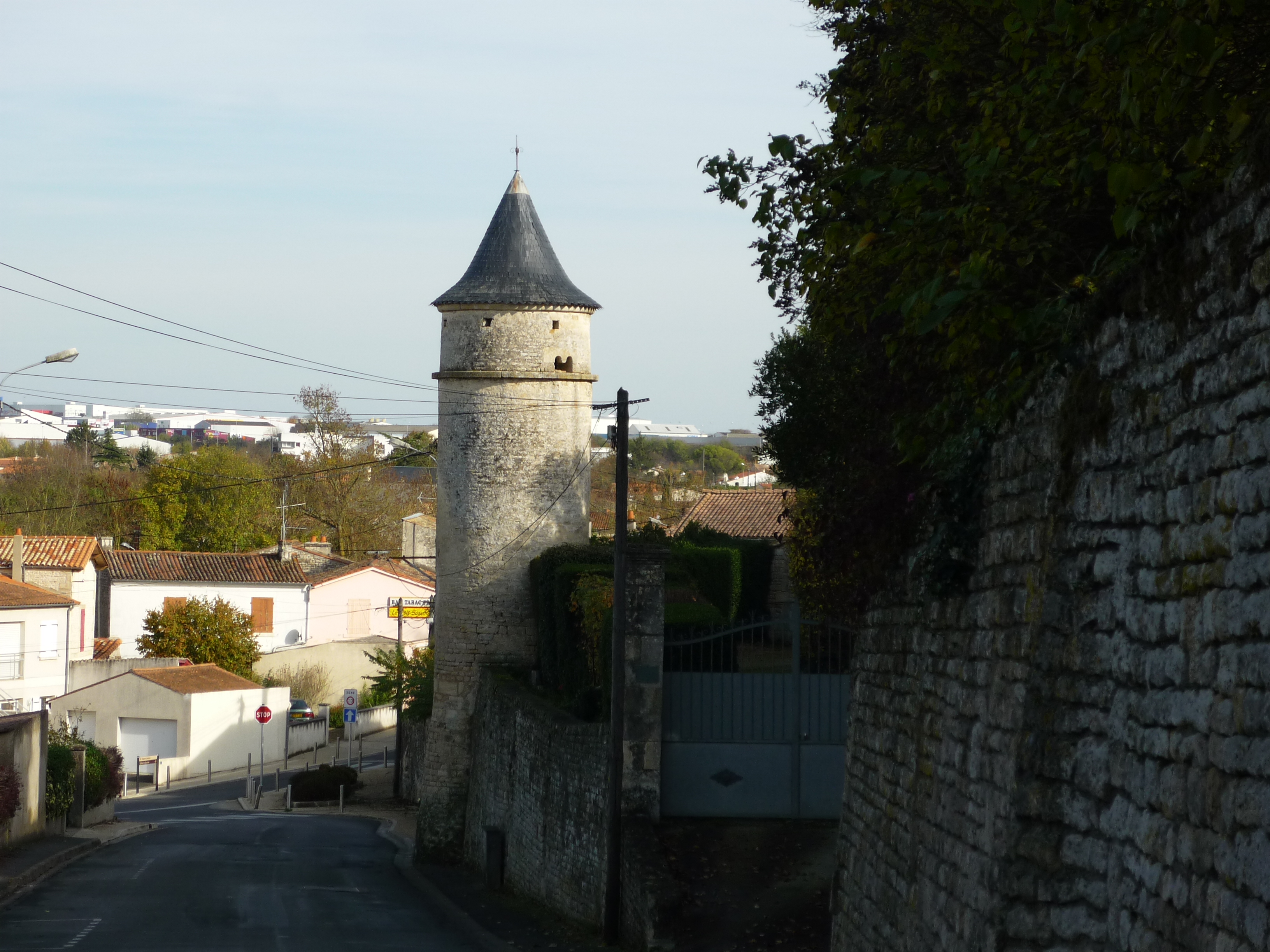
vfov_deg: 14.8
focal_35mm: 100
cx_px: 635
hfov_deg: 19.6
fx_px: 3669
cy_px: 476
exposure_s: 1/320
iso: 100
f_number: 5.1
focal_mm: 16.5
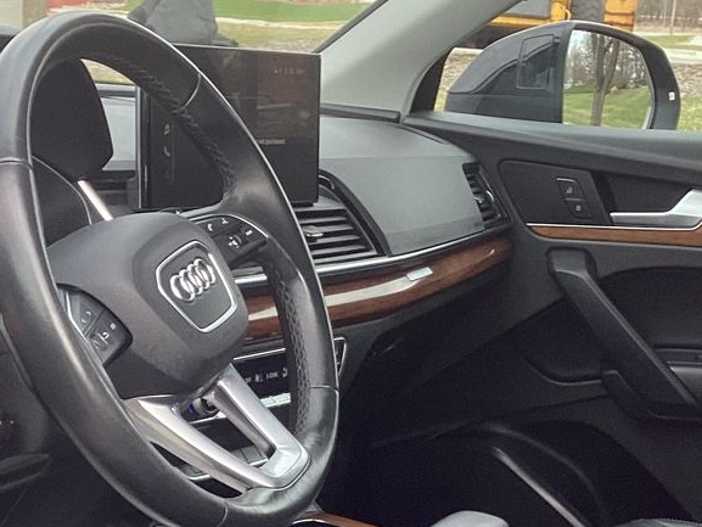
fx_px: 1744
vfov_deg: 16.7
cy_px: 565
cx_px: 258
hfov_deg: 22.7
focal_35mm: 86
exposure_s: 1/120
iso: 25
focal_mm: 3.3
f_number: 2.4
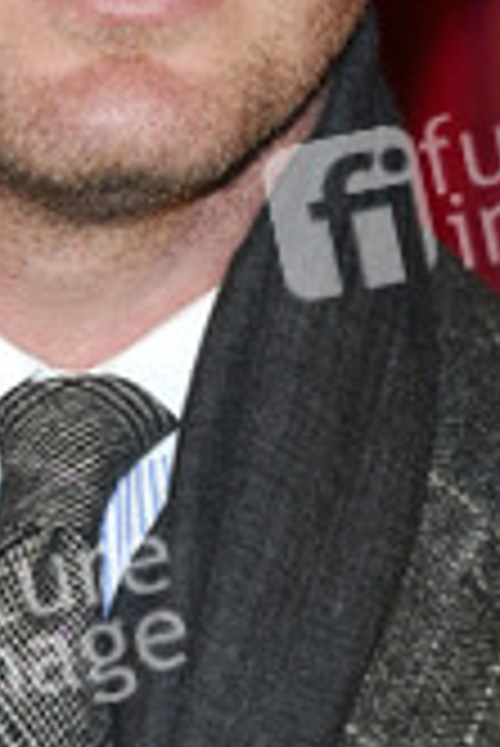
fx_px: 9771
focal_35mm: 470
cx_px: 88
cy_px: -32
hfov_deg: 2.9
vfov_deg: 4.4
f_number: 4
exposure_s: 1/200
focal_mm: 130
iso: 320
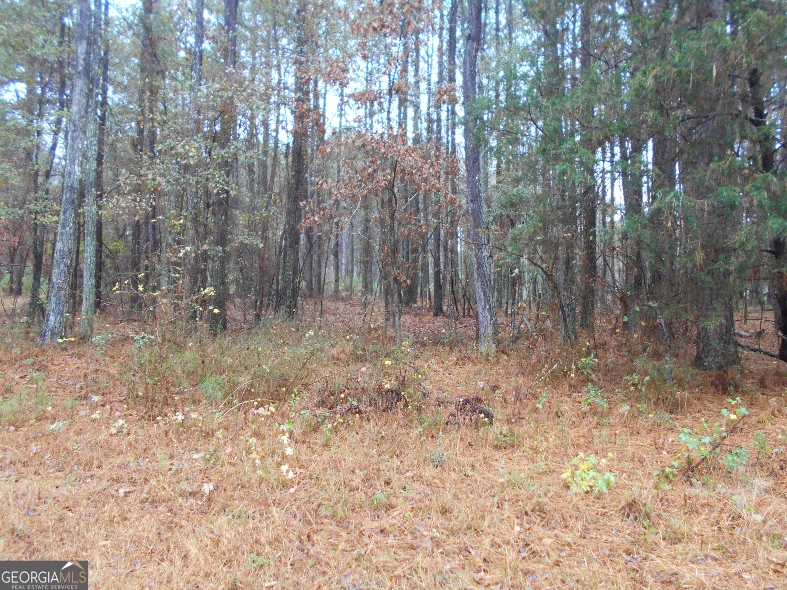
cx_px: 394
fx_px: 591
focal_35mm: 26
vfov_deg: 53.1
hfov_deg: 67.3
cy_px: 295
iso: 220
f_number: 3.2
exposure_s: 1/30
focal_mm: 4.6
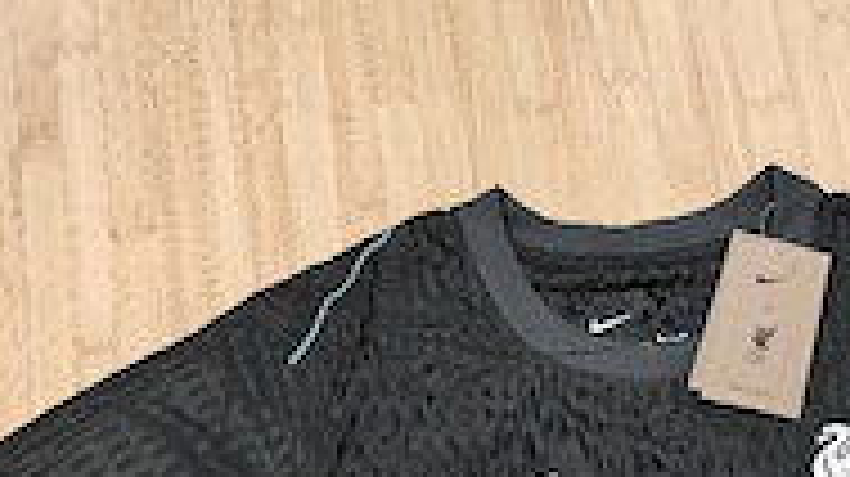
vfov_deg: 19.2
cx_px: 661
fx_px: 1194
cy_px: 756
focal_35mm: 53
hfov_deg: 38.0
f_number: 1.6
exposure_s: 1/60.2
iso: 1250
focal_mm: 6.06
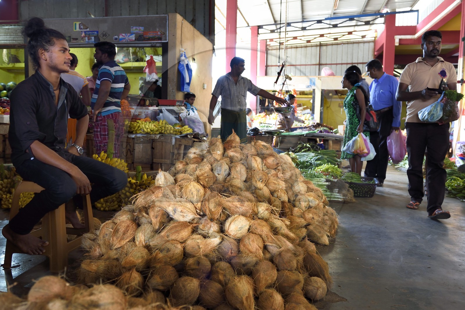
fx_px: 400
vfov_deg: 42.3
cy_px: 155
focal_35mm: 31
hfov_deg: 60.3
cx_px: 232
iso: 1250
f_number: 4.5
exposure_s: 1/60
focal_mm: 31
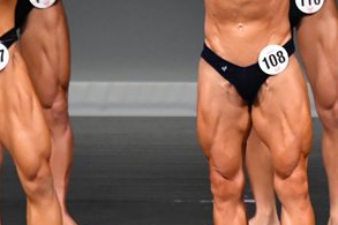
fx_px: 9308
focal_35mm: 992
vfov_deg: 1.4
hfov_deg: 2.1
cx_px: 390
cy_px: 95
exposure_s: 1/400
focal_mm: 250
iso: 5000
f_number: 5.6
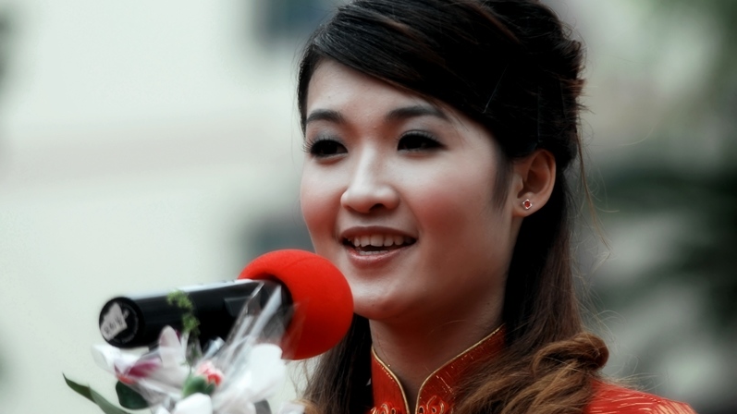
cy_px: 203
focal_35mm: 316
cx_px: 368
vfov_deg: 3.8
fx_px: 6174
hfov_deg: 6.8
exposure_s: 1/250
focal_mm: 200
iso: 250
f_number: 3.5
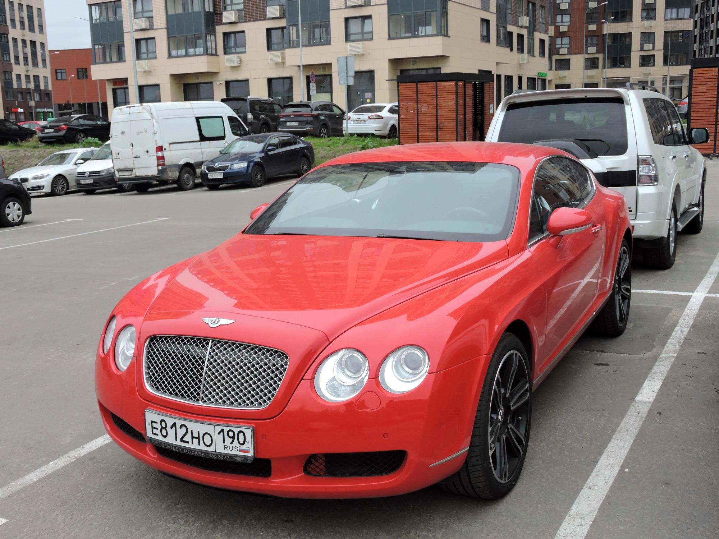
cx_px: 360
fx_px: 727
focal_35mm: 35
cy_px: 270
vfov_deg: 40.7
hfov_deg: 52.6
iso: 100
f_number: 3.8
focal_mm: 6.3
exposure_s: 1/320
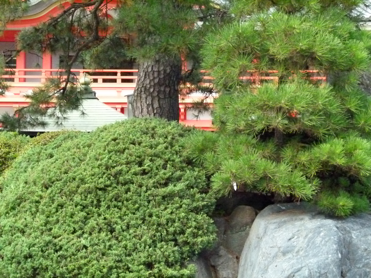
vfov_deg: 24.4
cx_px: 186
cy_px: 139
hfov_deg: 32.2
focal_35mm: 60
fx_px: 643
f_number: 4.5
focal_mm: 10.8
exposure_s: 1/1300
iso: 1600
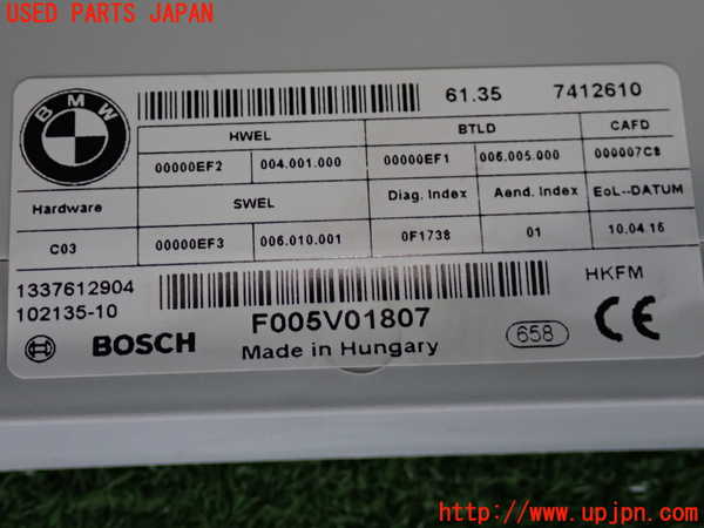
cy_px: 264
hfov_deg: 31.2
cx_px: 352
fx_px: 1261
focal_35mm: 62
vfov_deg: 23.7
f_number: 3.6
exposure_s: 1/60
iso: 320
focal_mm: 11.09
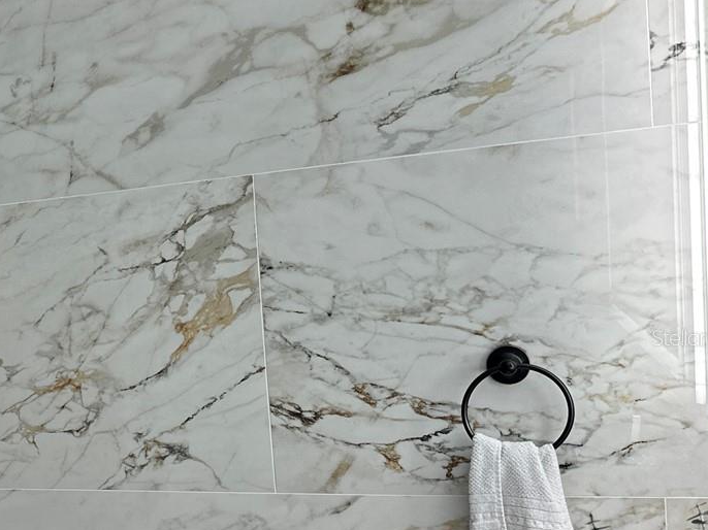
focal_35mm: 56
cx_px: -76
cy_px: 337
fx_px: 1145
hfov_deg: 30.6
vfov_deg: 26.0
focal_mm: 6.86
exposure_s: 1/120
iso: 125
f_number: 1.78
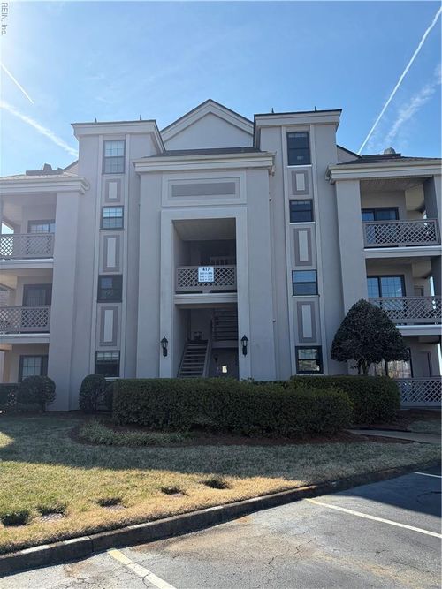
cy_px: 294
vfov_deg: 67.3
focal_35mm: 26
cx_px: 221
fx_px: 443
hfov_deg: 53.0
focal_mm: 5.96
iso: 64
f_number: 1.6
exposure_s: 1/2985
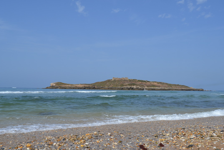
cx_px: 107
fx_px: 199
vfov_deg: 41.0
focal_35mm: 32
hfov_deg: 58.7
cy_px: 88
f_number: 9
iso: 100
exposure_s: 1/320
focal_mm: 18
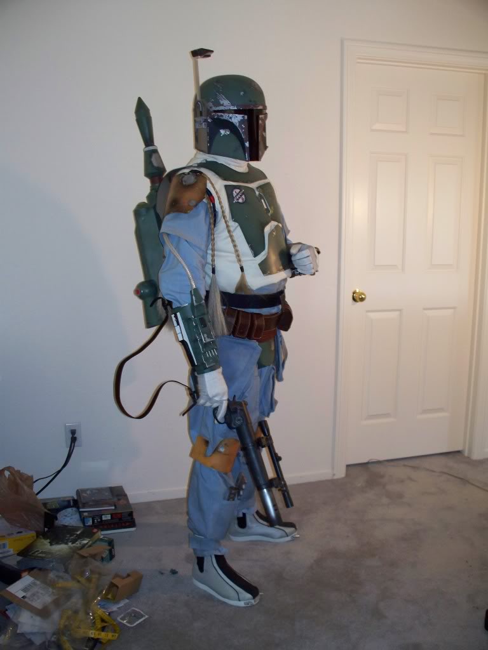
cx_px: 244
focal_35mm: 36
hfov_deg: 39.7
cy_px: 325
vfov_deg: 51.4
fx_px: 677
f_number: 2.8
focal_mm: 7.54
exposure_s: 1/30
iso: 200
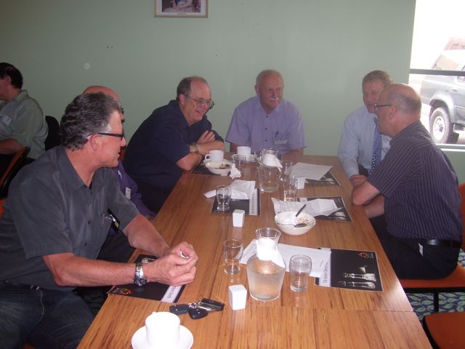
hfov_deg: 51.4
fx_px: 484
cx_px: 232
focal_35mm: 36
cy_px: 174
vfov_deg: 39.7
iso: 80
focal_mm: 6
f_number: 2.7
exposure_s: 1/60
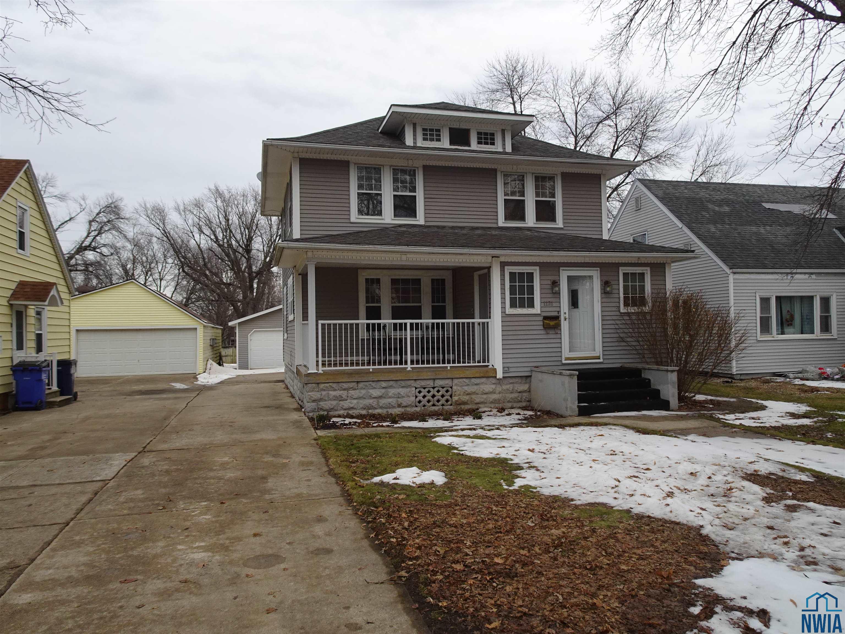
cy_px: 317
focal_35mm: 24
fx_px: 586
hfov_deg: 71.6
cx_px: 422
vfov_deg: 56.8
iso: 80
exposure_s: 1/250
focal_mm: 4.26
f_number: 3.5
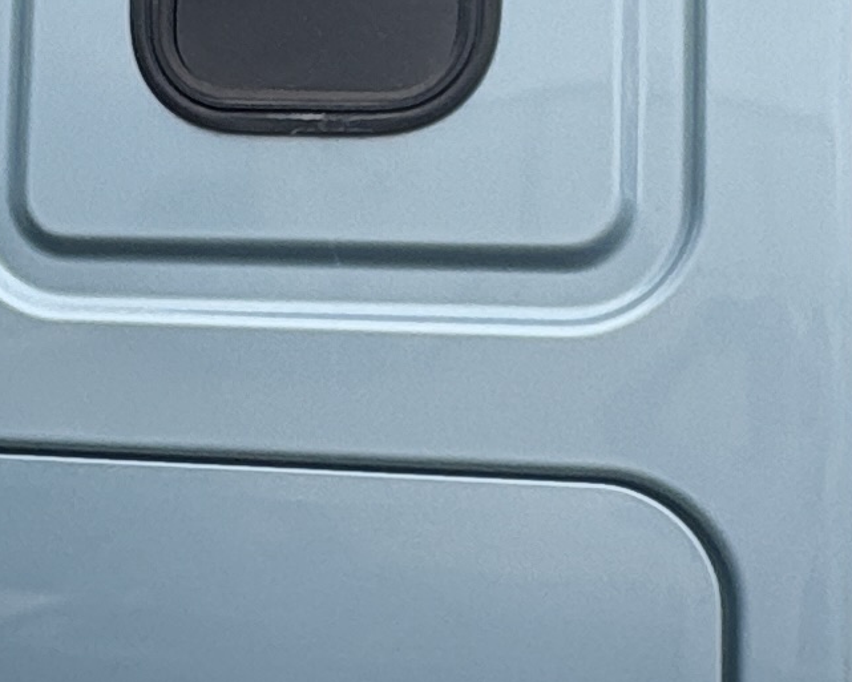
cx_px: 158
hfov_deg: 21.9
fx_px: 2169
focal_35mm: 86
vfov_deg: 17.7
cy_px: 137
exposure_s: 1/840
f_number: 2.2
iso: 40
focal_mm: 2.22
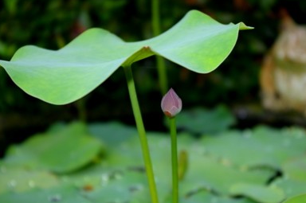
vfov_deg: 14.1
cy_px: 104
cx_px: 173
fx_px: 820
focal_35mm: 97
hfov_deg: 21.1
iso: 200
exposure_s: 1/60
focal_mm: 55
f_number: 5.6
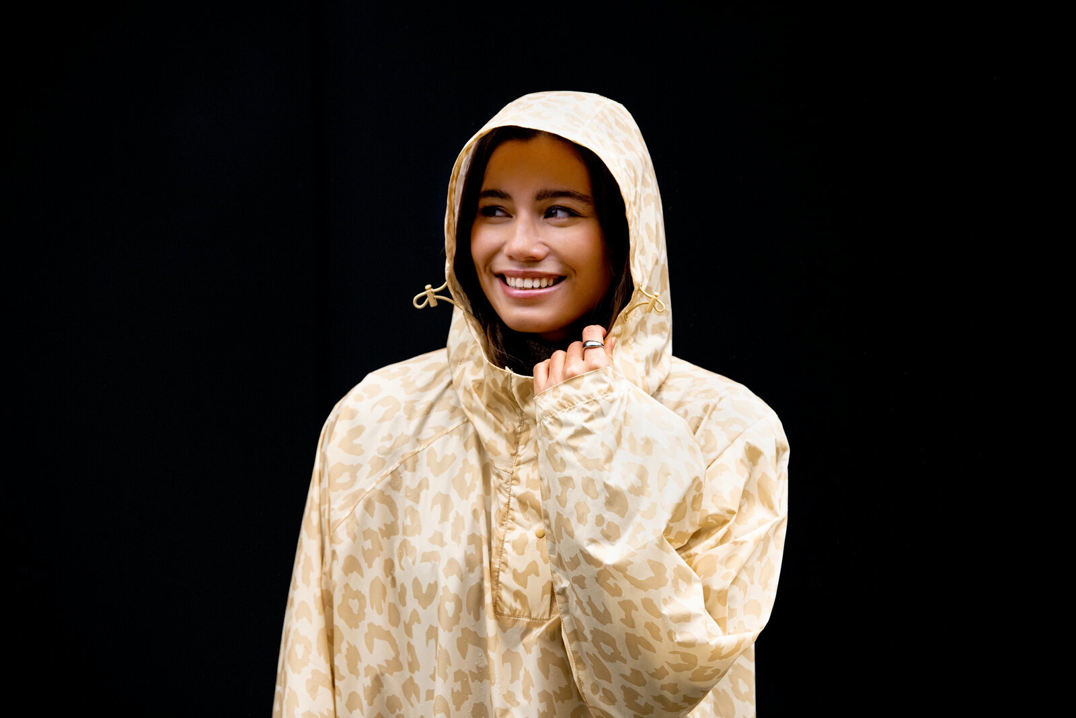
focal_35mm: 165
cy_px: 359
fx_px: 4932
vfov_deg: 8.3
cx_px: 538
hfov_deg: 12.5
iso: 1600
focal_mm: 165
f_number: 4
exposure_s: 1/640
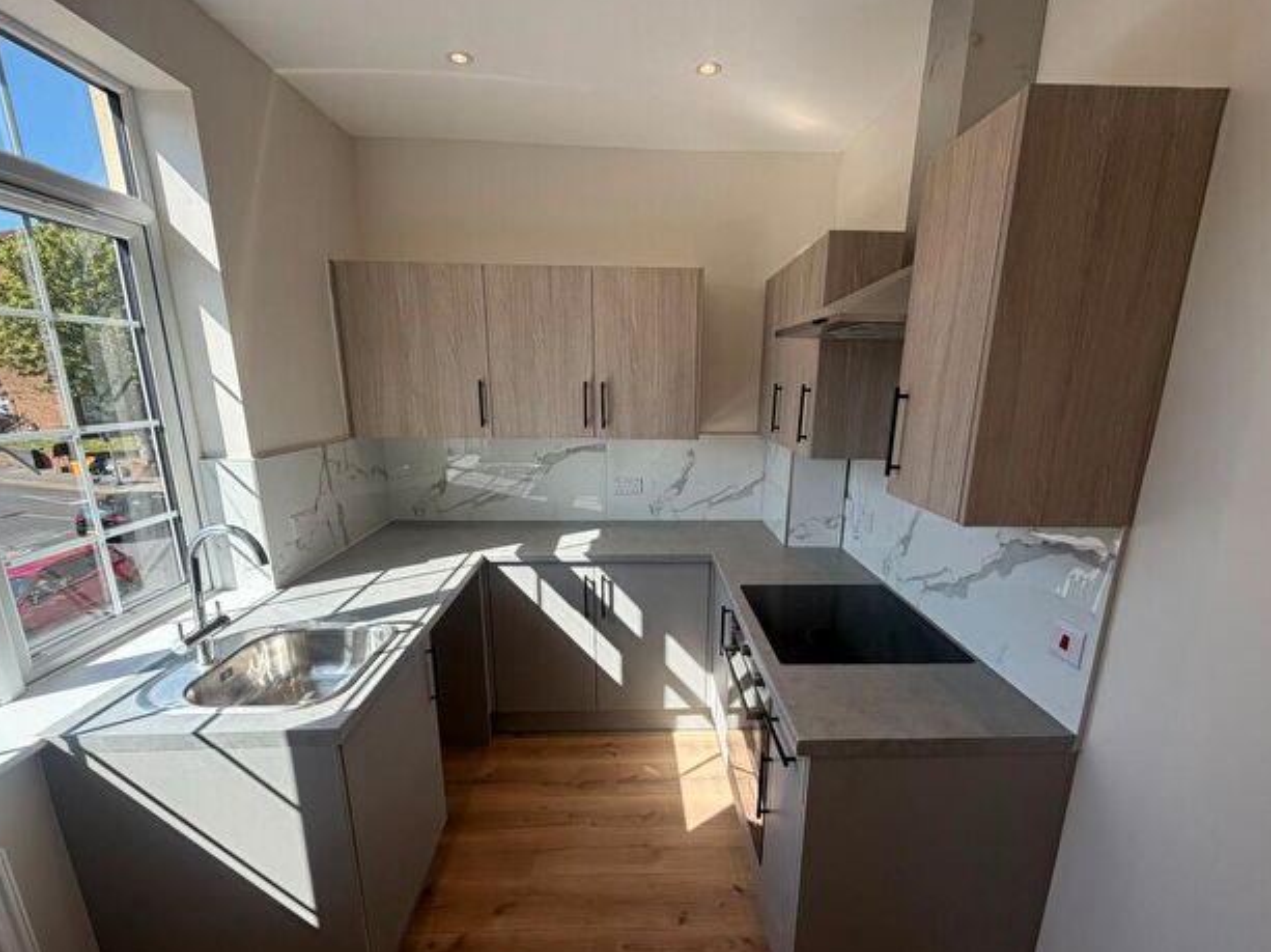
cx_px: 659
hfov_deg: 94.5
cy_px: 528
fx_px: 587
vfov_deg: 77.8
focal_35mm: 16
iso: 64
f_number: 2.2
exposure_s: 1/502
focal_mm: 2.22
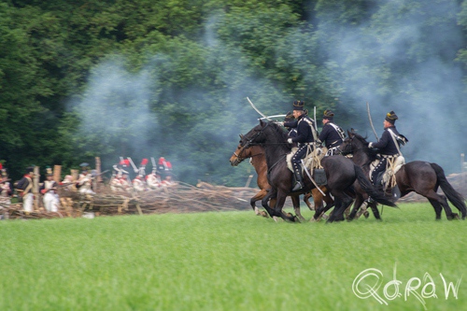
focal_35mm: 300
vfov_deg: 4.6
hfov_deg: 6.9
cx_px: 234
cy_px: 156
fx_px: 3890
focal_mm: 200
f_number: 9
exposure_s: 1/100
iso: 100
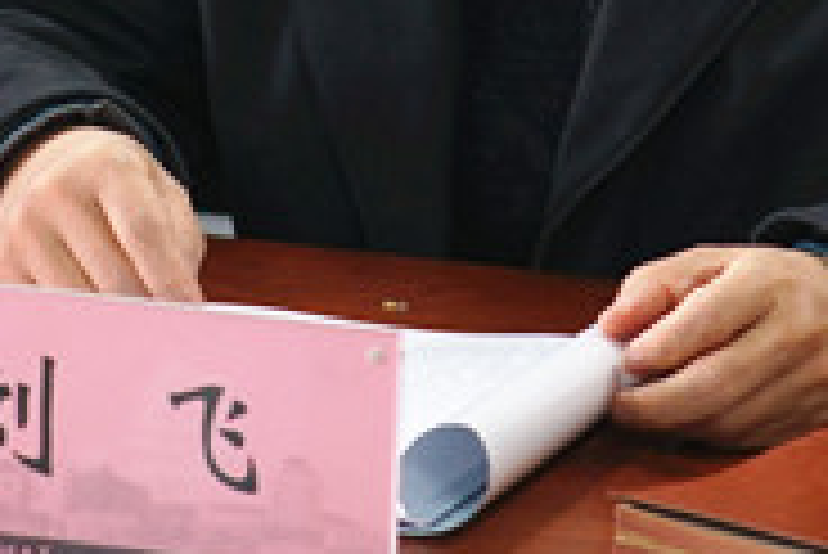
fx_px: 3637
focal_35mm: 158
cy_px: -351
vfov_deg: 8.5
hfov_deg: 13.0
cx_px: 441
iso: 500
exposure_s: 1/60
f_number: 4.5
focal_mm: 44
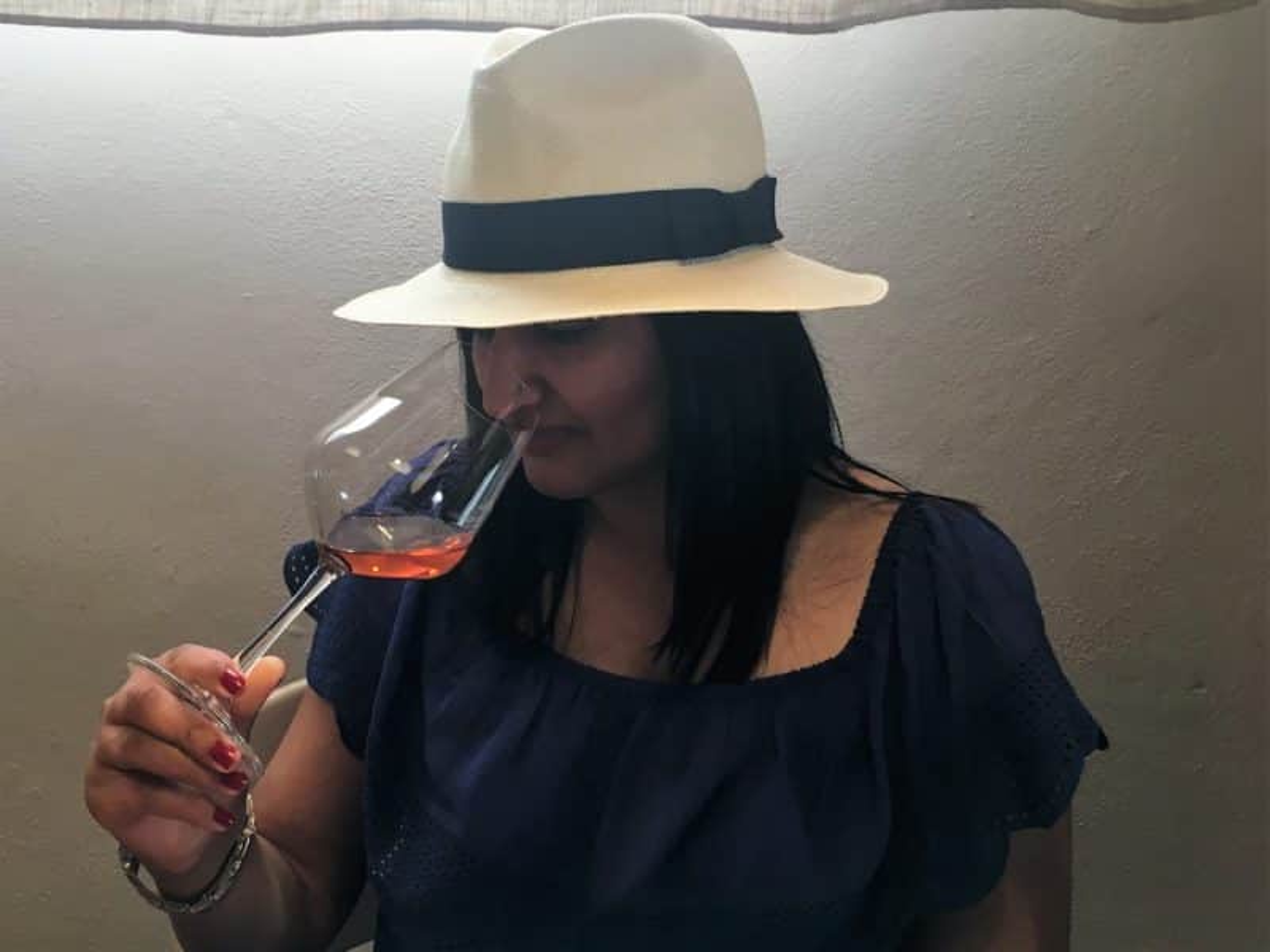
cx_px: 635
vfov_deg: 48.2
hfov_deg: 61.7
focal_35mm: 29
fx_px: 1064
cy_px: 476
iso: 32
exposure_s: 1/33
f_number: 2.2
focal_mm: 4.15
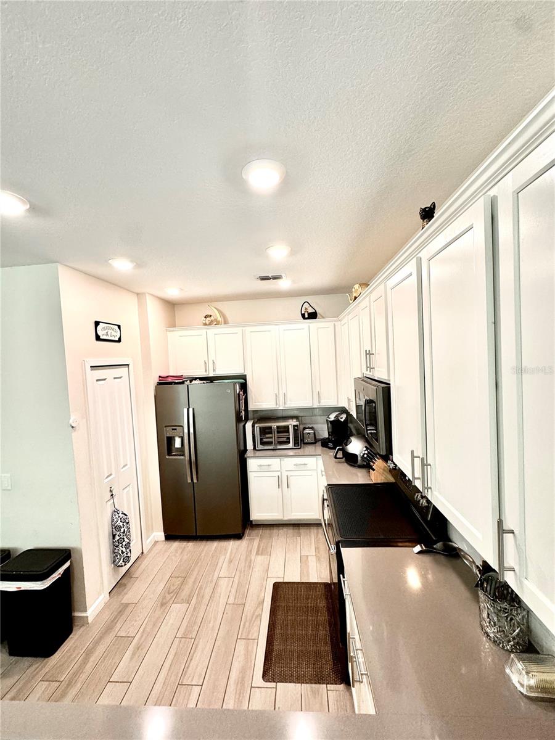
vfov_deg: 102.1
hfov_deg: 85.7
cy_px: 370
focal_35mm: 14
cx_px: 278
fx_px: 299
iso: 250
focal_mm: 2.22
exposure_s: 1/120
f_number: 2.2
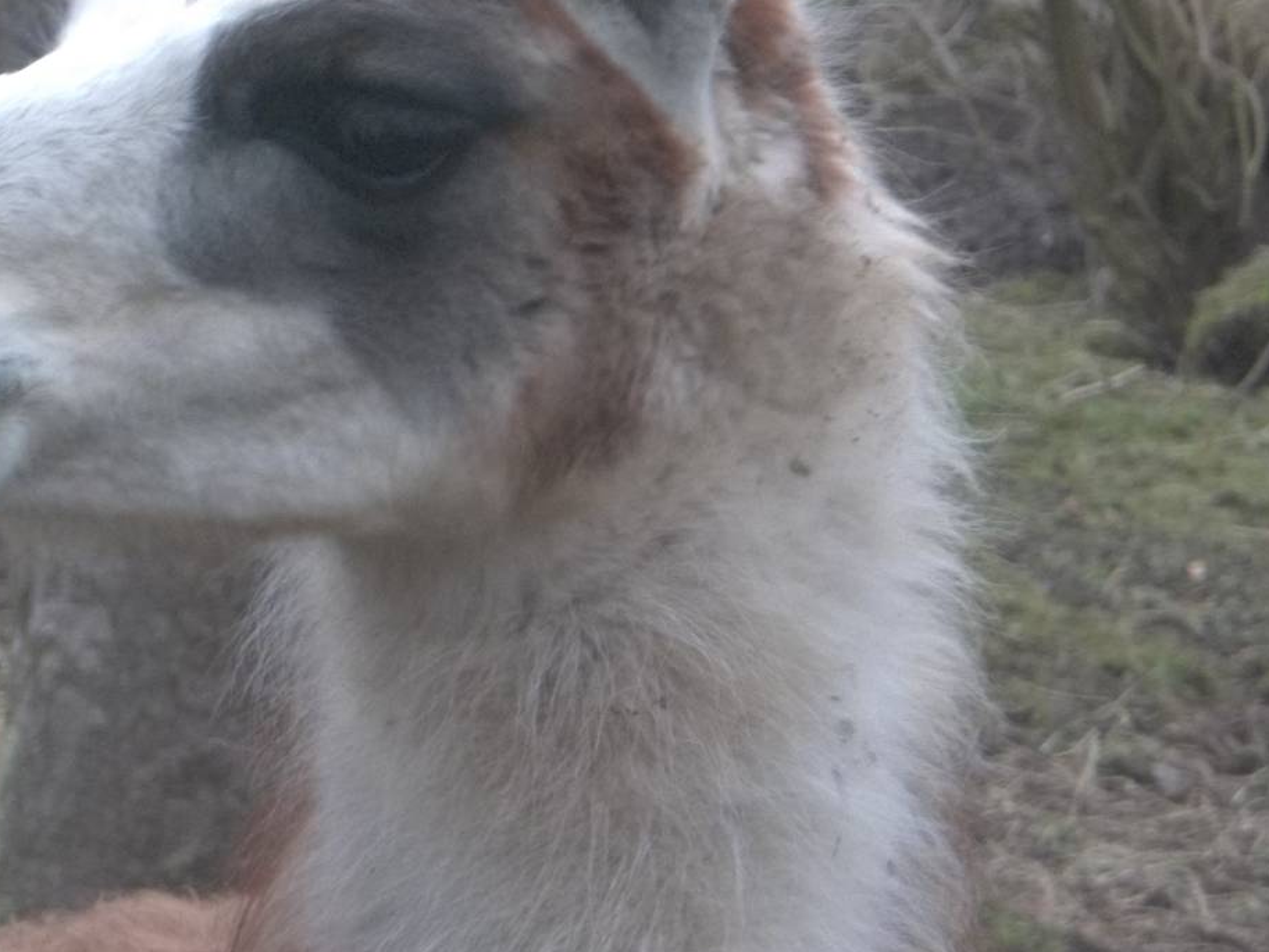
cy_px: 222
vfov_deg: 5.1
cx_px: 431
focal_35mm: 289
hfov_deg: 6.9
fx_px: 10596
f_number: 5.9
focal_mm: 29.5
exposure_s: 1/15
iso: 160
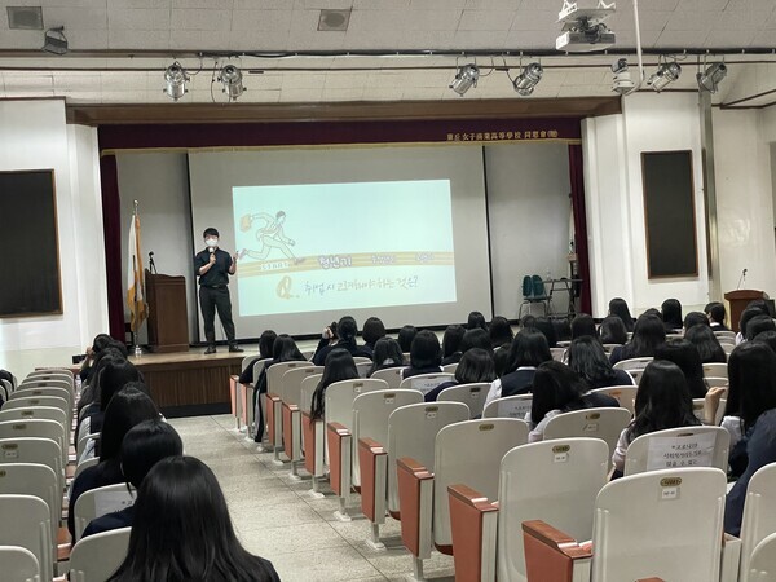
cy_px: 291
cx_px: 388
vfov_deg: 28.0
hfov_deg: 36.8
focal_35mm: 52
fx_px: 1166
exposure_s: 1/60
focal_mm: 6
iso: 640
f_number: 2
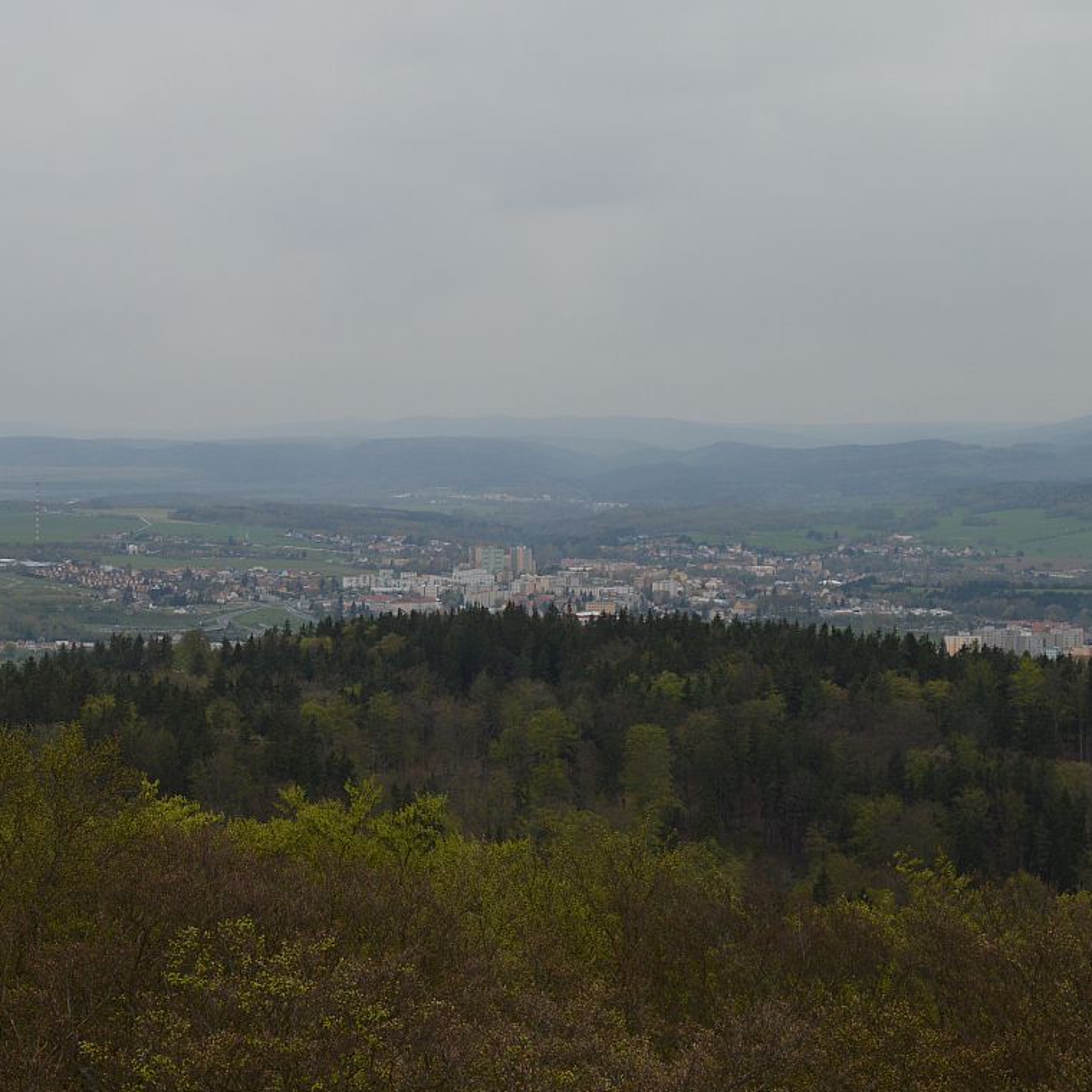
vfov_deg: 24.6
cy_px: 503
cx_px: 178
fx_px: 2498
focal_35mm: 70
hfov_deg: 24.2
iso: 200
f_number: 10
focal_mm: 32
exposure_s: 1/400
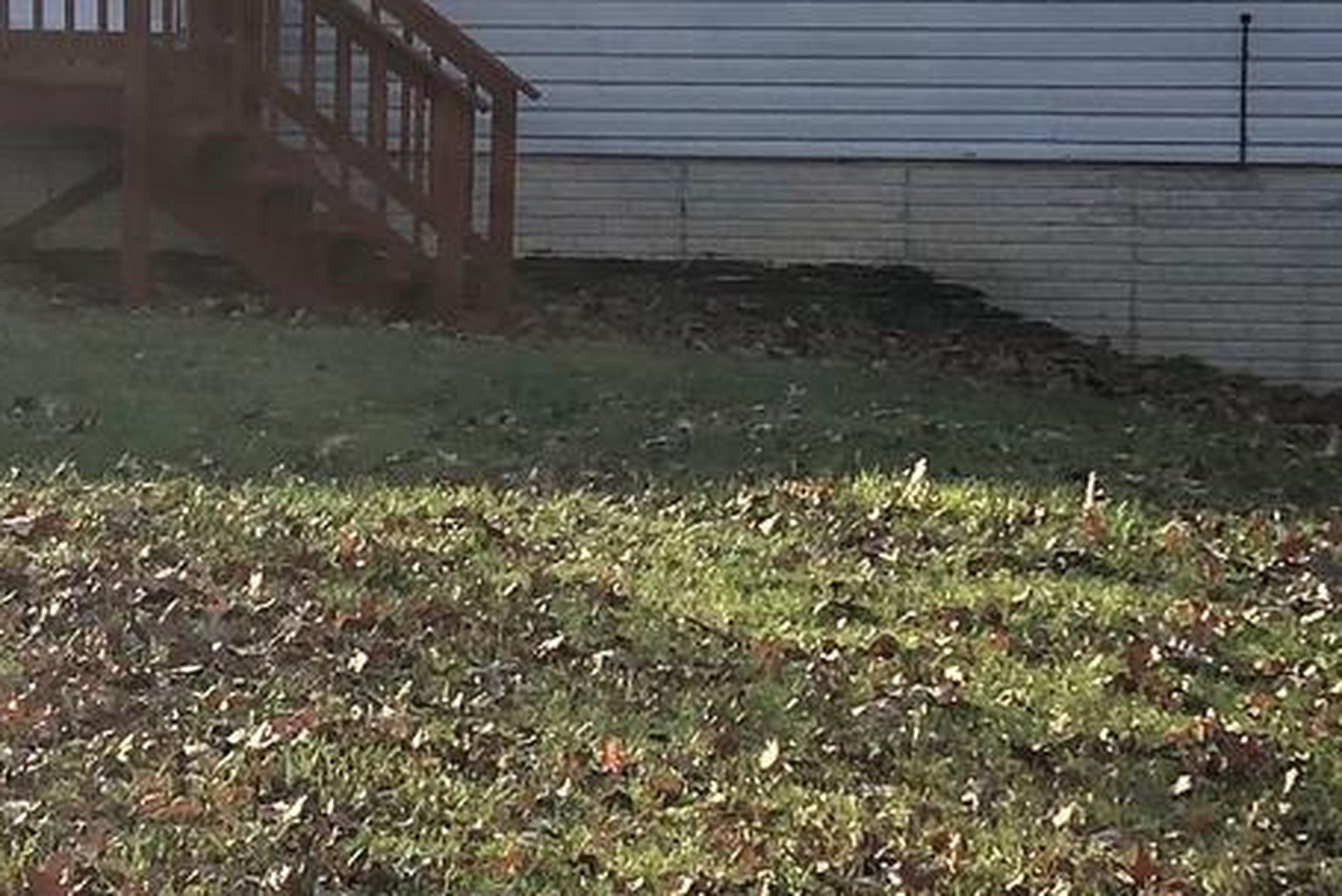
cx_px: 221
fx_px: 4886
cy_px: 424
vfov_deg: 10.5
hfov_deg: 15.5
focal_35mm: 131
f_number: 1.8
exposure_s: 1/521
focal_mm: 3.99
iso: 20
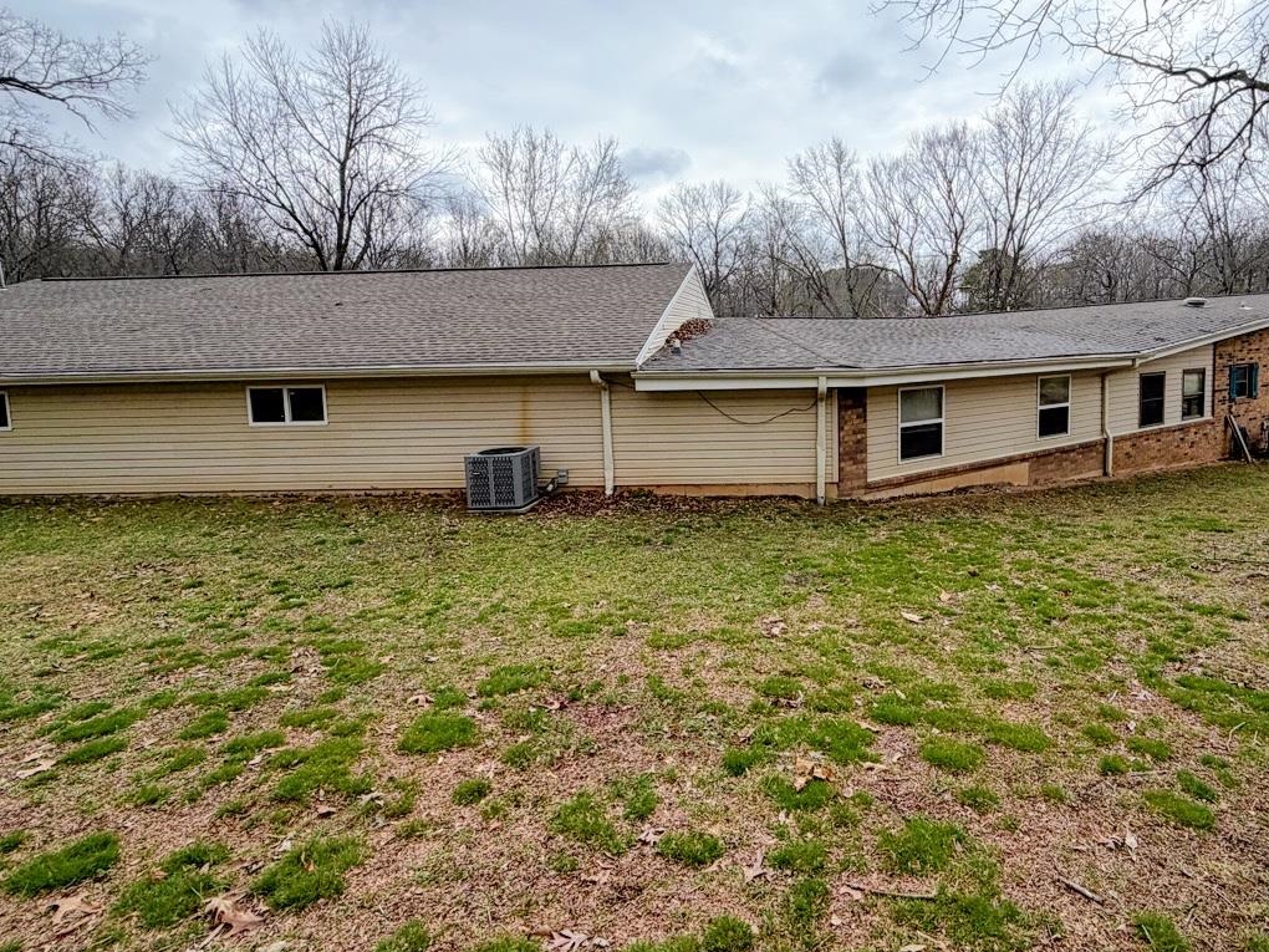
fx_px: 660
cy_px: 393
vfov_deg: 71.0
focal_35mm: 18
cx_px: 777
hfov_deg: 86.4
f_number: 2.2
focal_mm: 2.22
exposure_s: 1/770
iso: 32
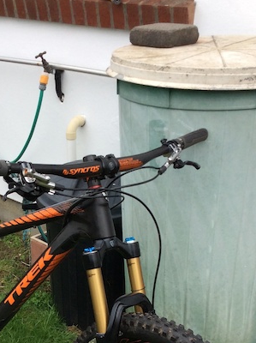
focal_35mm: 64
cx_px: 46
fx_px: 632
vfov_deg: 29.3
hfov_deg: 22.5
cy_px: 297
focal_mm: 3.3
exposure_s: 1/259
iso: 32
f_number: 2.4
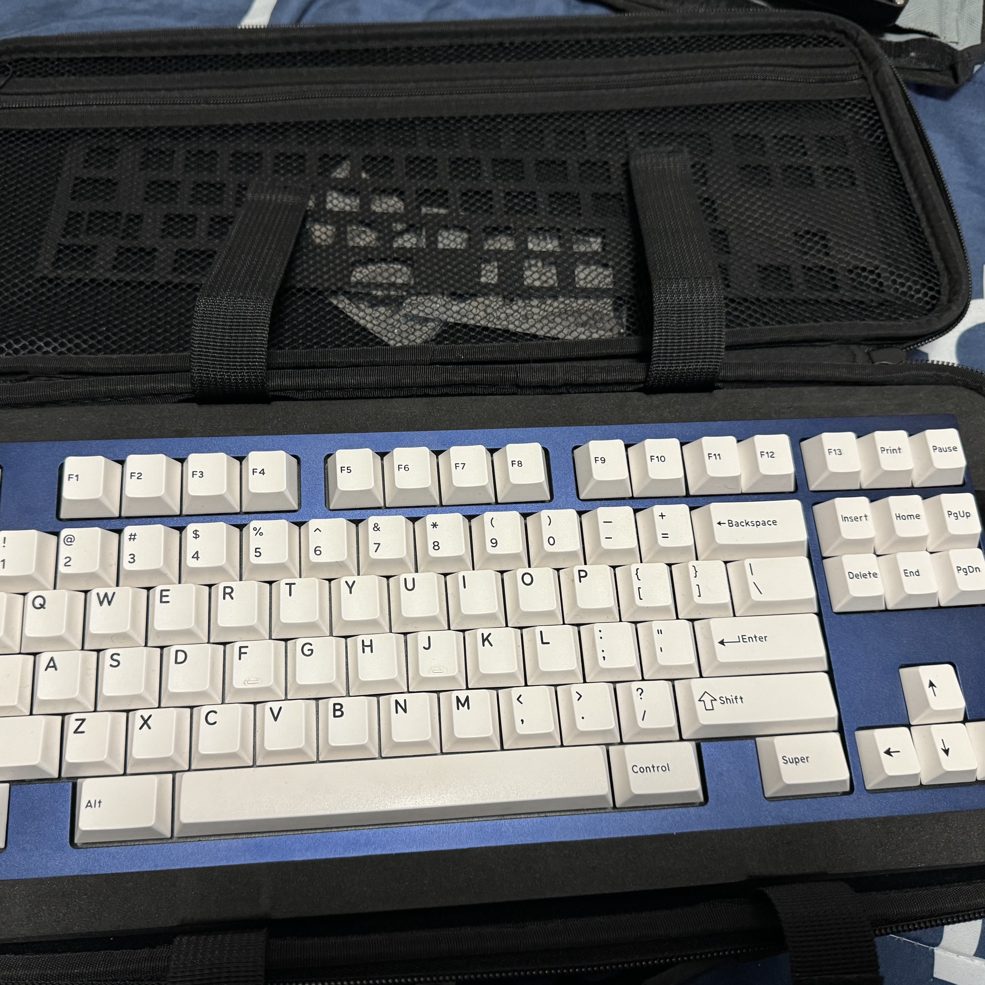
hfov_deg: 55.5
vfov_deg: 55.6
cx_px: 449
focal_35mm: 29
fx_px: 934
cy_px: 493
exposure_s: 1/60
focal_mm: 6.86
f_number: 1.78
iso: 320
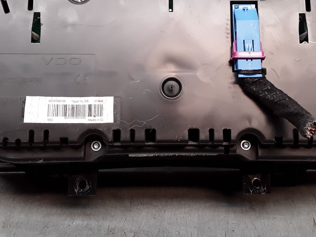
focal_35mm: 44
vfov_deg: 32.7
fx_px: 402
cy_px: 88
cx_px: 165
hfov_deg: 42.9
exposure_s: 1/100
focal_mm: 2.91
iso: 80
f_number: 1.9
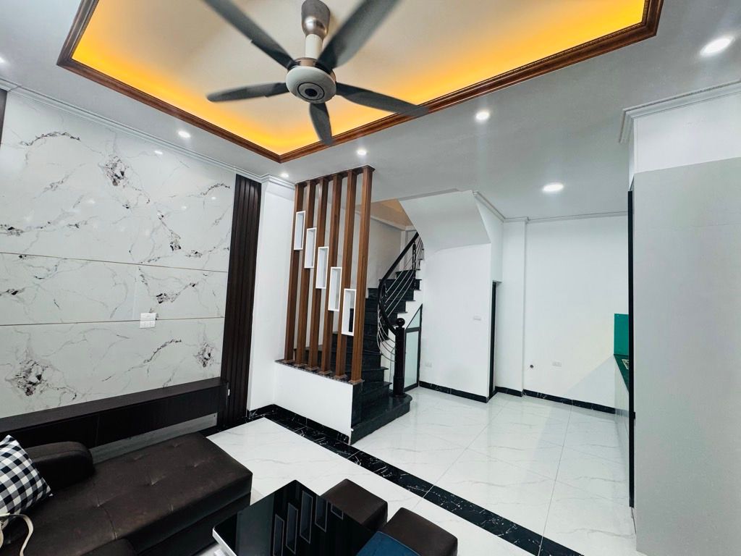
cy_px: 278
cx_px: 370
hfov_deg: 102.1
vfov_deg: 85.7
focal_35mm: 14
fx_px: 300
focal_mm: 2.22
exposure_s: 1/100
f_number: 2.2
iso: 160
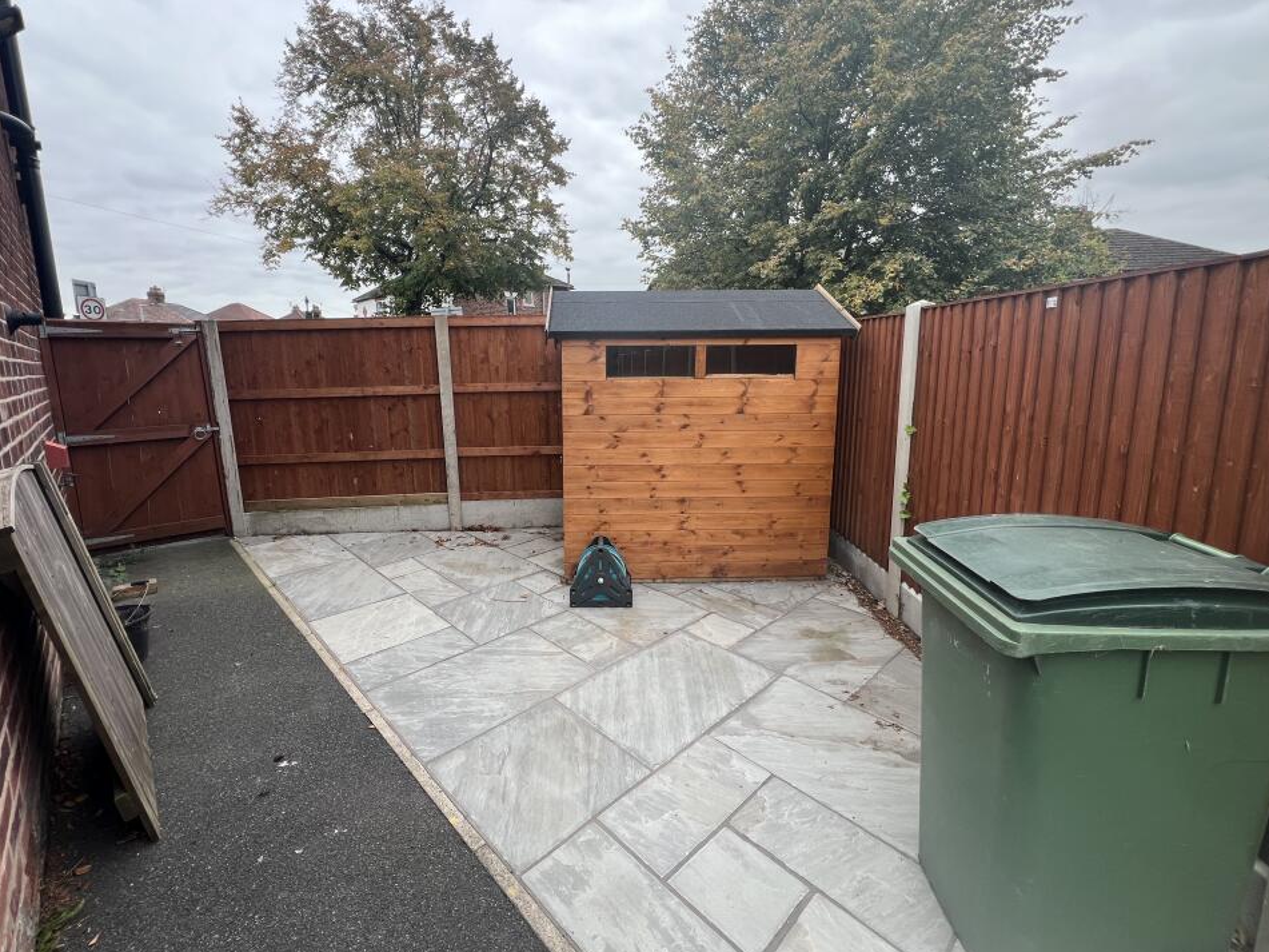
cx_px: 595
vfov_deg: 85.6
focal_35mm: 14
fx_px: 513
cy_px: 447
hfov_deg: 101.9
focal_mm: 1.57
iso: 40
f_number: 1.8
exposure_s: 1/99
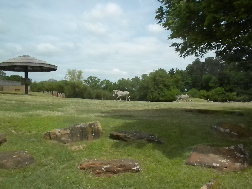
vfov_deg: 38.7
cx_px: 126
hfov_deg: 50.1
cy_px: 94
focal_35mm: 37
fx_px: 269
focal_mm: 6.6
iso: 640
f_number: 10
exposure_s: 1/758
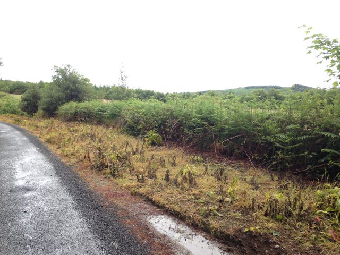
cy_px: 128
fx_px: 324
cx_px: 170
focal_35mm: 33
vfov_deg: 42.9
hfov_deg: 55.4
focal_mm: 4.12
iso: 50
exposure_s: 1/156
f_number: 2.4
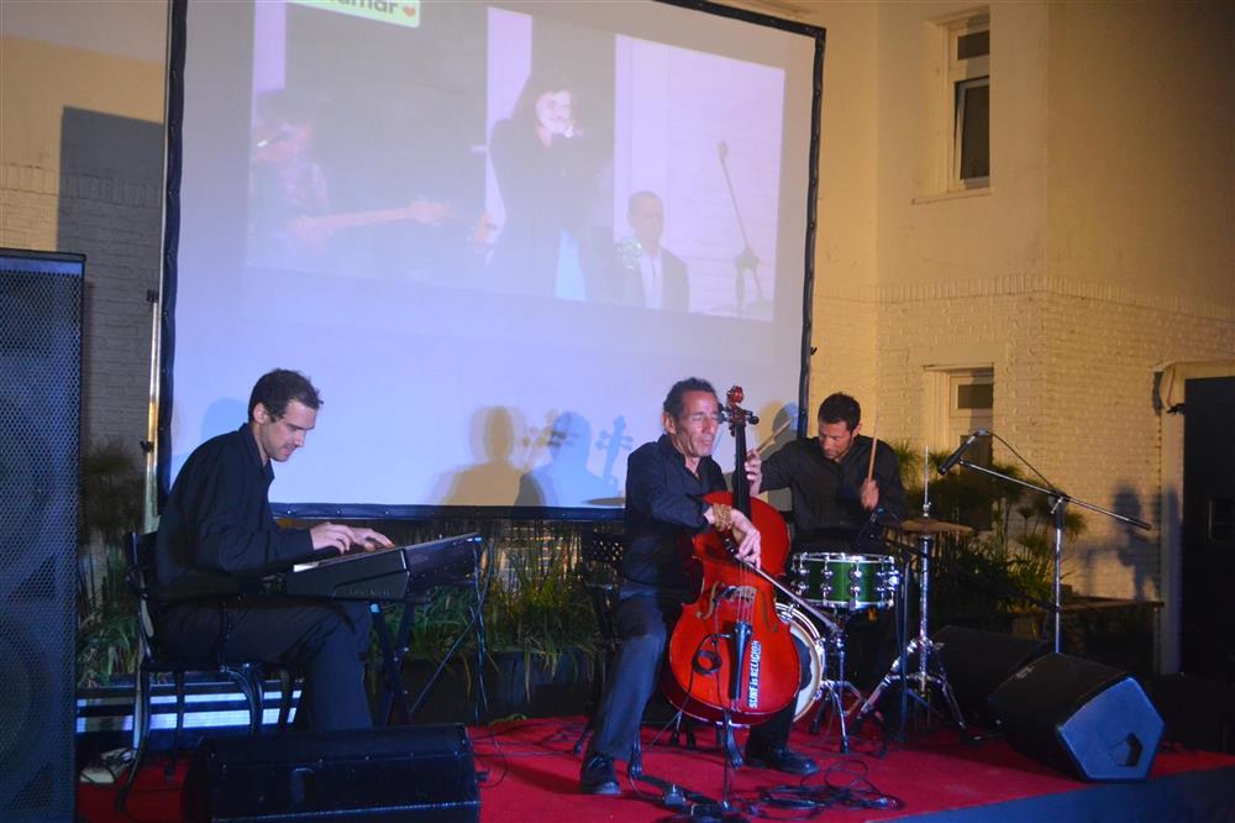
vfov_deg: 29.8
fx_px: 1543
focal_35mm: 45
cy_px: 412
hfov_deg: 43.6
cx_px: 618
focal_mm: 30
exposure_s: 1/60
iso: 2200
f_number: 4.5
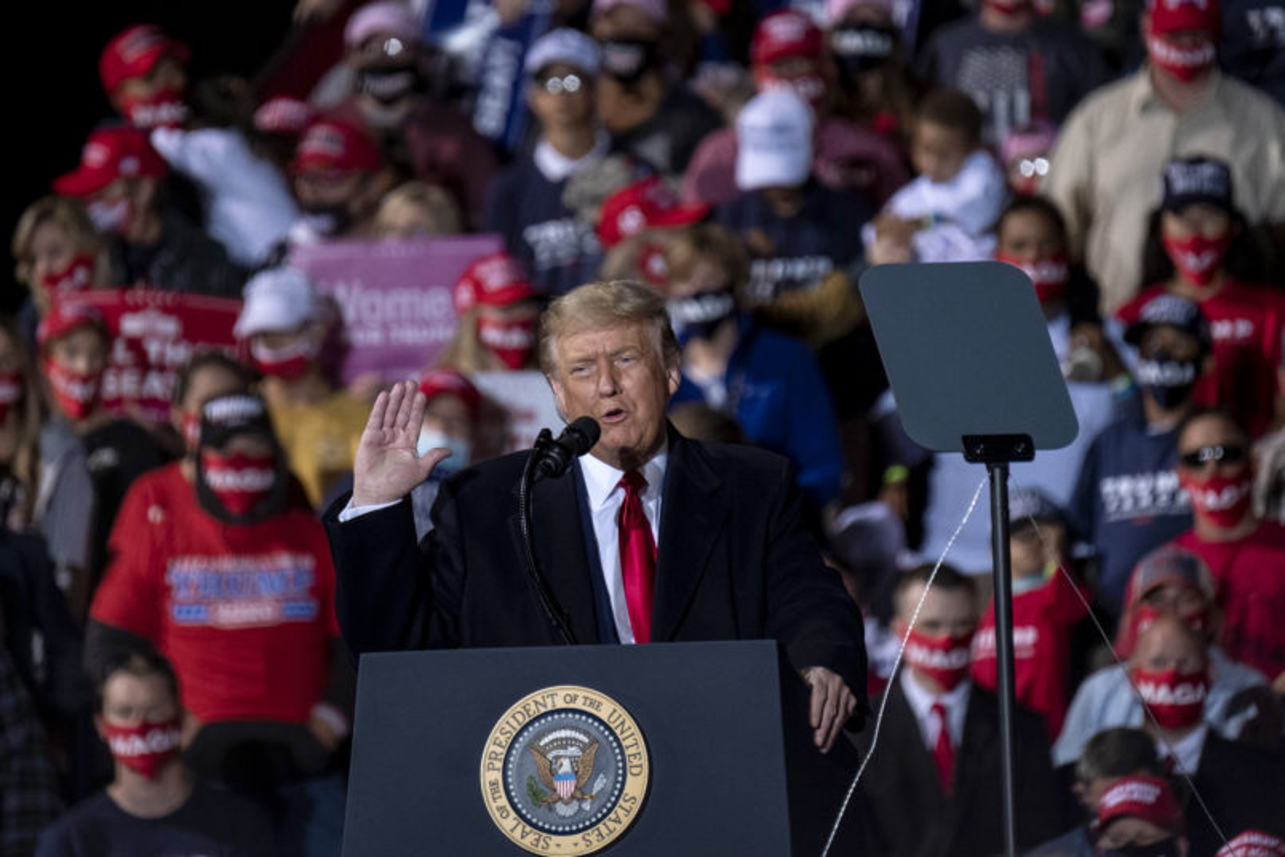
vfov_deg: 2.3
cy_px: 428
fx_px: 21415
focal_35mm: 600
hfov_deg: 3.4
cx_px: 642
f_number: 5.6
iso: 1600
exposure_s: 1/400
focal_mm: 400
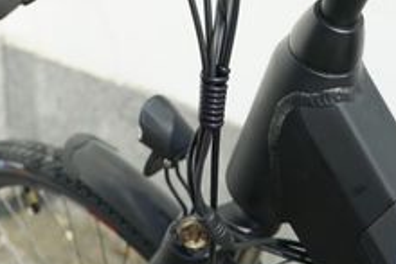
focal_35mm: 79
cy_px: -75
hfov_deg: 25.7
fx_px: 870
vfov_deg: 16.4
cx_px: 203
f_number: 4
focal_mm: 29
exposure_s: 1/800
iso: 100
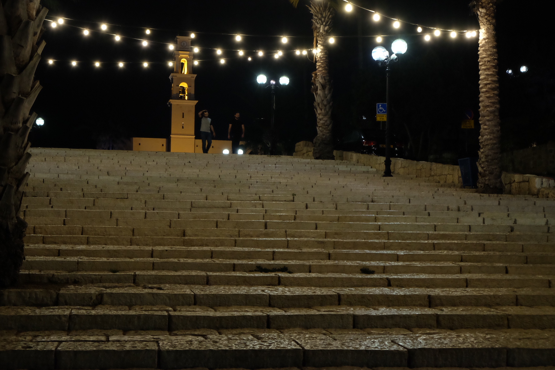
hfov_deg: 36.9
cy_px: 185
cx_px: 278
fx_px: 832
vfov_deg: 25.1
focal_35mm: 54
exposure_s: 1/15
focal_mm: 35.8
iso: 3200
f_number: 9
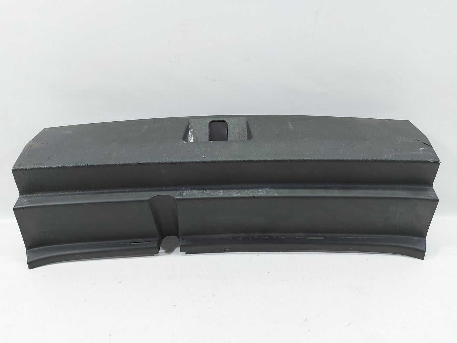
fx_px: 317
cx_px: 228
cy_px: 172
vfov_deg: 56.8
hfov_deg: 71.6
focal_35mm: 24
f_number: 1.8
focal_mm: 5.23
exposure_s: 1/50
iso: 80
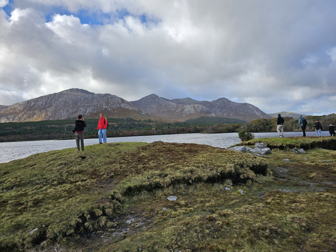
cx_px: 168
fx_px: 223
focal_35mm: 23
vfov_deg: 58.9
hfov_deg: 73.9
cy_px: 126
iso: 10
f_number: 1.7
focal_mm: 6.3
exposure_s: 1/481
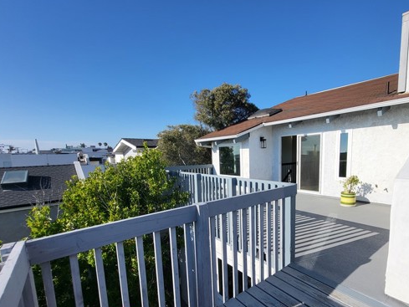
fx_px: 201
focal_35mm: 17
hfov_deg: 90.0
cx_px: 243
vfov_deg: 74.1
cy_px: 181
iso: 32
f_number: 2.2
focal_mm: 1.74
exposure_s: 1/1449
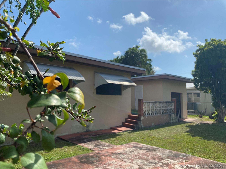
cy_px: 84
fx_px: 170
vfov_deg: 53.1
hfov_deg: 67.3
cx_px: 113
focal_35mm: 26
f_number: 1.8
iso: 32
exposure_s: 1/5025
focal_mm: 4.25
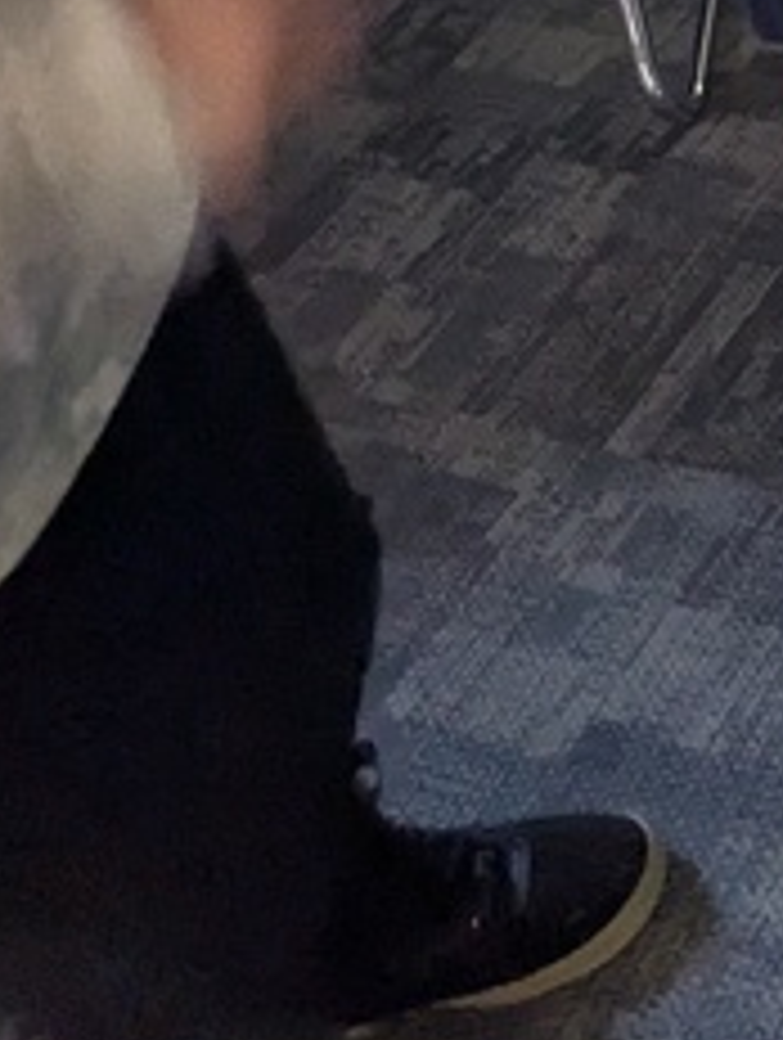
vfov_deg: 21.7
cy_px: -621
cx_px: 1640
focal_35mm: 71
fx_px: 2135
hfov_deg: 15.7
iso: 371
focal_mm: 2.35
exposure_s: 1/30.1
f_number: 2.2
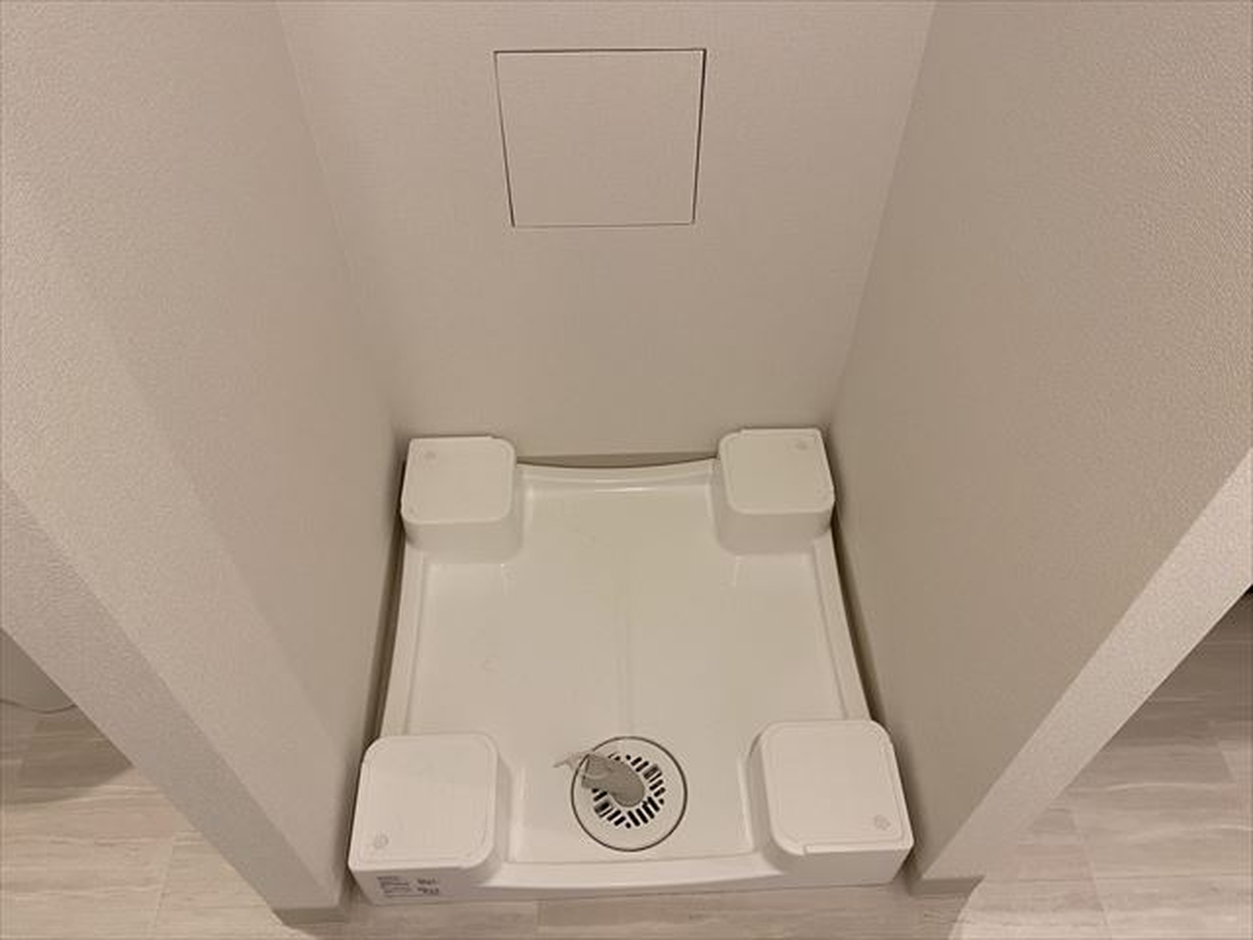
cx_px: 626
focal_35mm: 26
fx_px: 941
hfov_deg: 67.3
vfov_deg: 53.1
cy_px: 470
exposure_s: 1/50
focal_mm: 4.25
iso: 64
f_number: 1.8
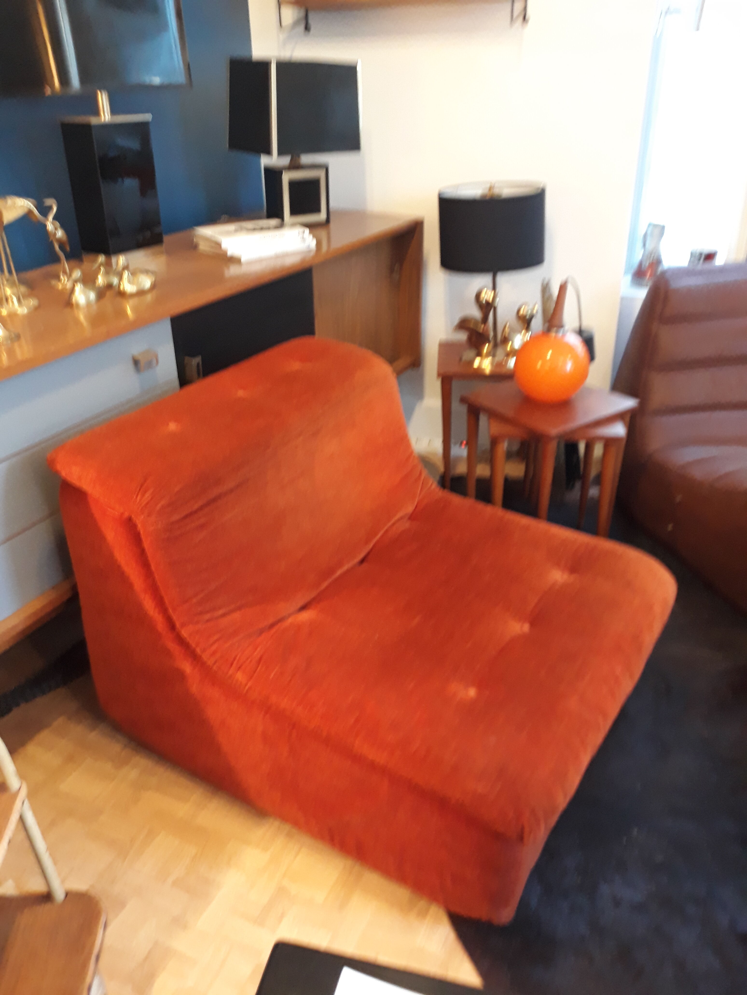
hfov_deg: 51.4
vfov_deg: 65.3
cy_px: 498
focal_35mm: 27
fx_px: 777
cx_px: 374
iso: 250
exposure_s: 1/25
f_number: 1.7
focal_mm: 3.71
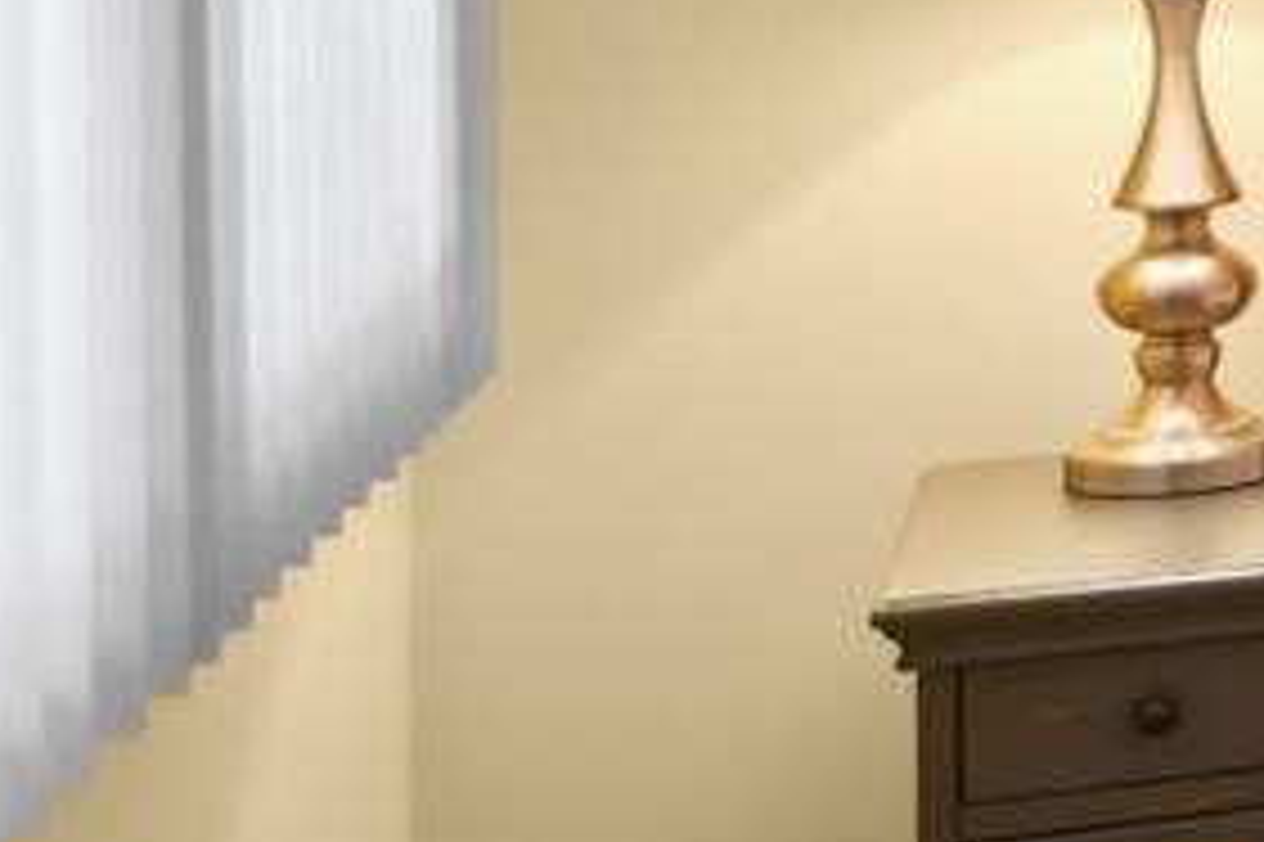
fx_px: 3193
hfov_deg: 14.2
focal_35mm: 91
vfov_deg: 13.9
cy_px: -509
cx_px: 3104
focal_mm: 11
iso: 100
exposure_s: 1/1.67
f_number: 2.8
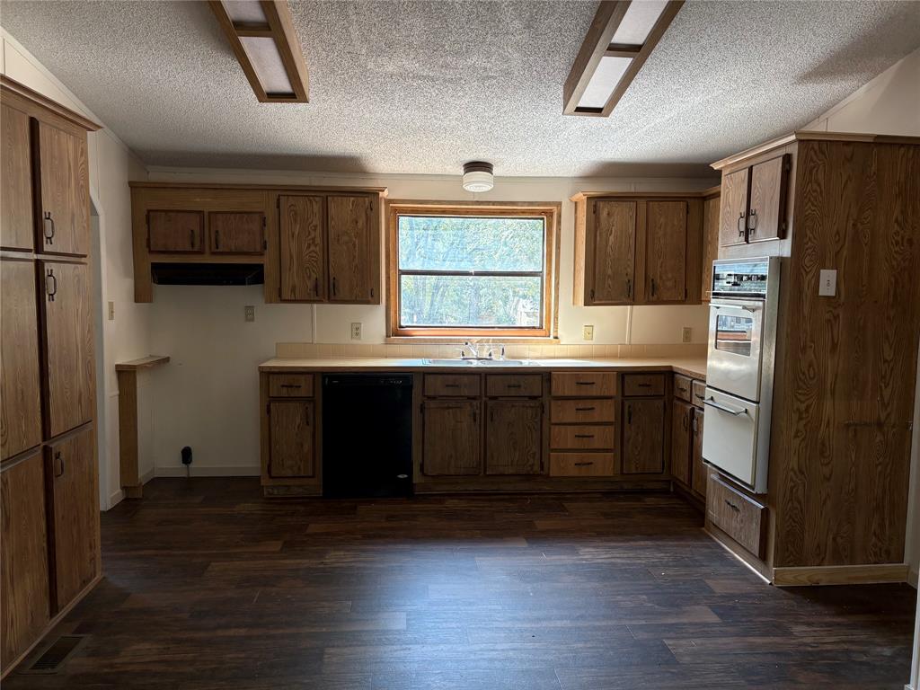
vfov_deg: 53.1
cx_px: 460
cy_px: 345
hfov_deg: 67.3
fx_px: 691
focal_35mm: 26
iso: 125
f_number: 1.6
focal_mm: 5.96
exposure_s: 1/126
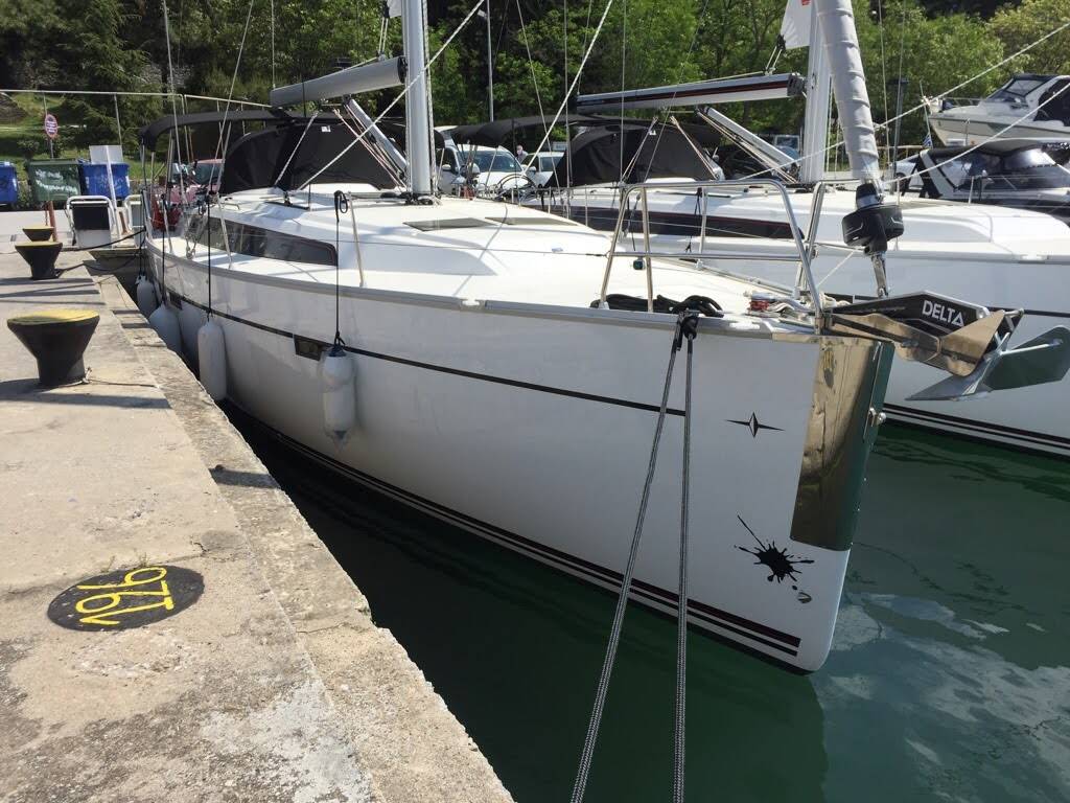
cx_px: 535
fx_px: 896
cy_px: 402
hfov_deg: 61.7
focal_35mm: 29
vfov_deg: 48.2
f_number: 2.2
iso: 32
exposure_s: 1/3049
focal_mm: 4.15
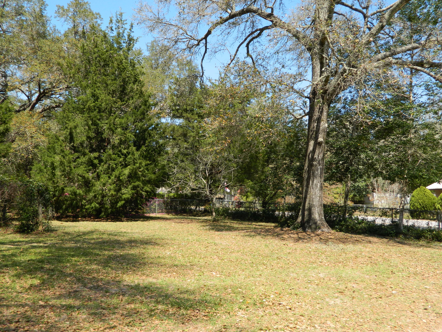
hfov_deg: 58.4
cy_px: 166
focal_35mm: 31
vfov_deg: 45.4
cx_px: 221
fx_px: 396
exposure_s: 1/400
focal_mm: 5.6
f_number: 3.2
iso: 80
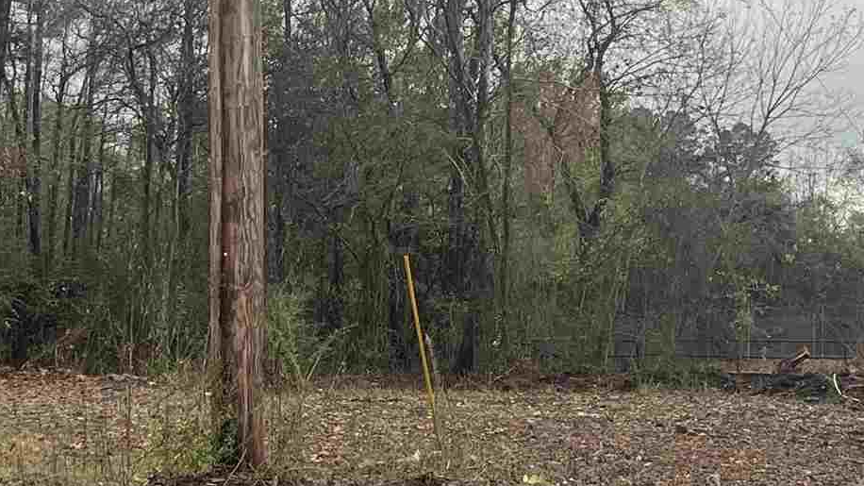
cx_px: 328
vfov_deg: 12.7
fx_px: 2176
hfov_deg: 22.4
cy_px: 253
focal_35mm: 95
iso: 50
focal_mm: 5.1
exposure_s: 1/793
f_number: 1.6
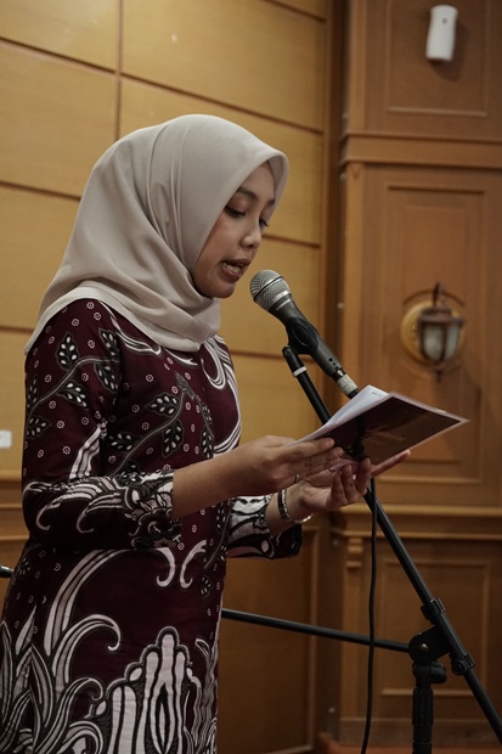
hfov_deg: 19.4
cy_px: 377
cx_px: 251
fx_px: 1465
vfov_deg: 28.9
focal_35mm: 70
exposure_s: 1/100
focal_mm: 70
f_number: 5.6
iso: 2500
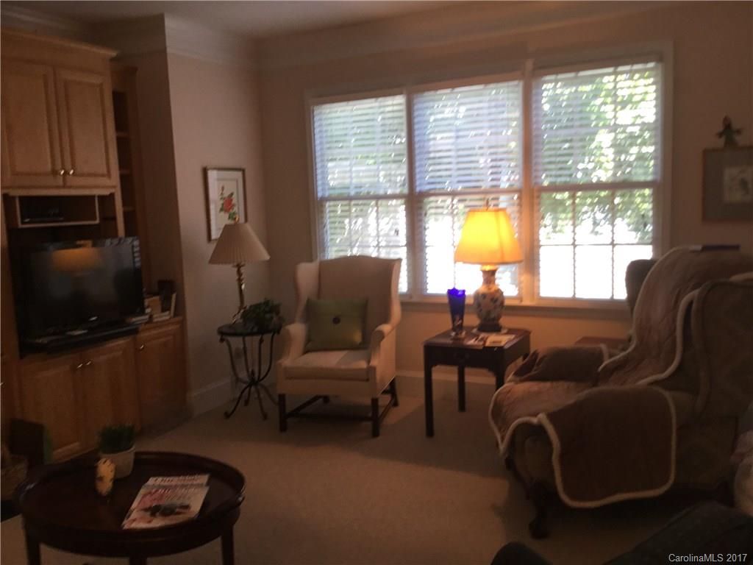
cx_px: 376
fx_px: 674
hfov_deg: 58.4
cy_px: 282
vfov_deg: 45.4
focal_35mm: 31
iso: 50
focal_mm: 3.3
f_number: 2.4
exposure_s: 1/30
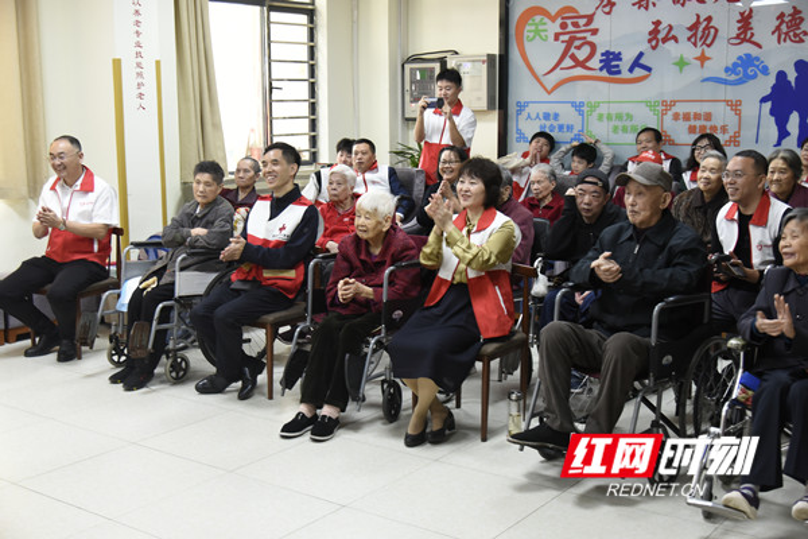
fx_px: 987
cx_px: 404
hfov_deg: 44.5
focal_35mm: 44
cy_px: 270
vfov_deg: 30.5
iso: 2000
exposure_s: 1/100
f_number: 4.5
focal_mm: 44
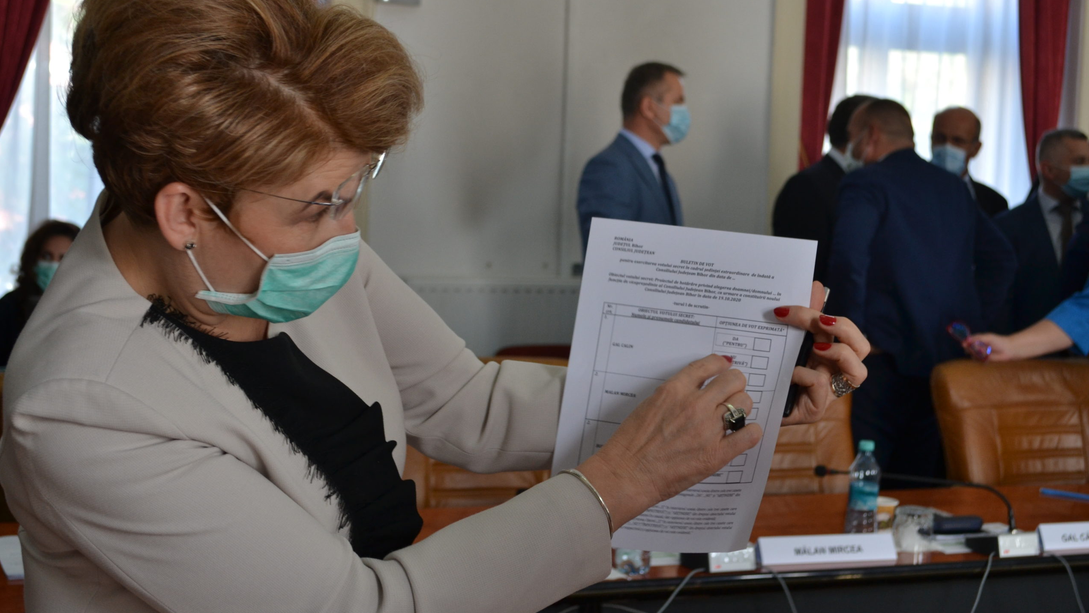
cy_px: 278
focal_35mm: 57
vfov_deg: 21.1
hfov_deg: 36.6
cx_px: 548
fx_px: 1646
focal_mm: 36
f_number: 5
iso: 400
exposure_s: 1/30
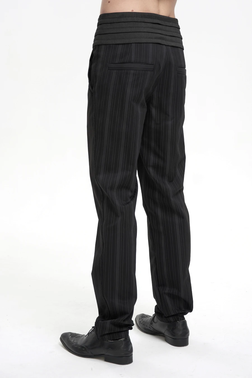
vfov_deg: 31.2
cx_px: 126
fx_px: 677
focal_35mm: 64
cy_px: 189
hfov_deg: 21.1
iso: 160
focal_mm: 43
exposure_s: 1/100
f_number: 5
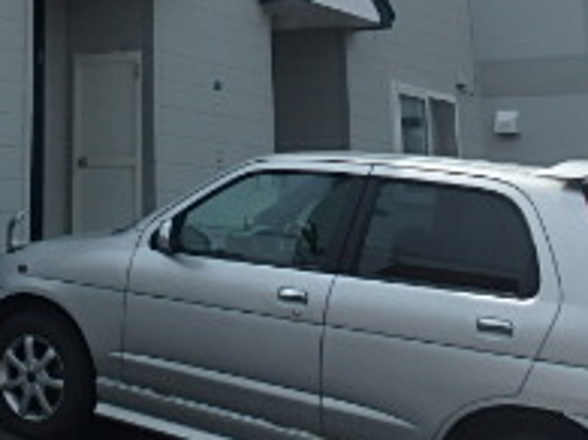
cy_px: -105
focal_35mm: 69
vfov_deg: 19.8
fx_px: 1171
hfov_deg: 25.8
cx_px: -81
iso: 125
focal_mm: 3.7
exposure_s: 1/500
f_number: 6
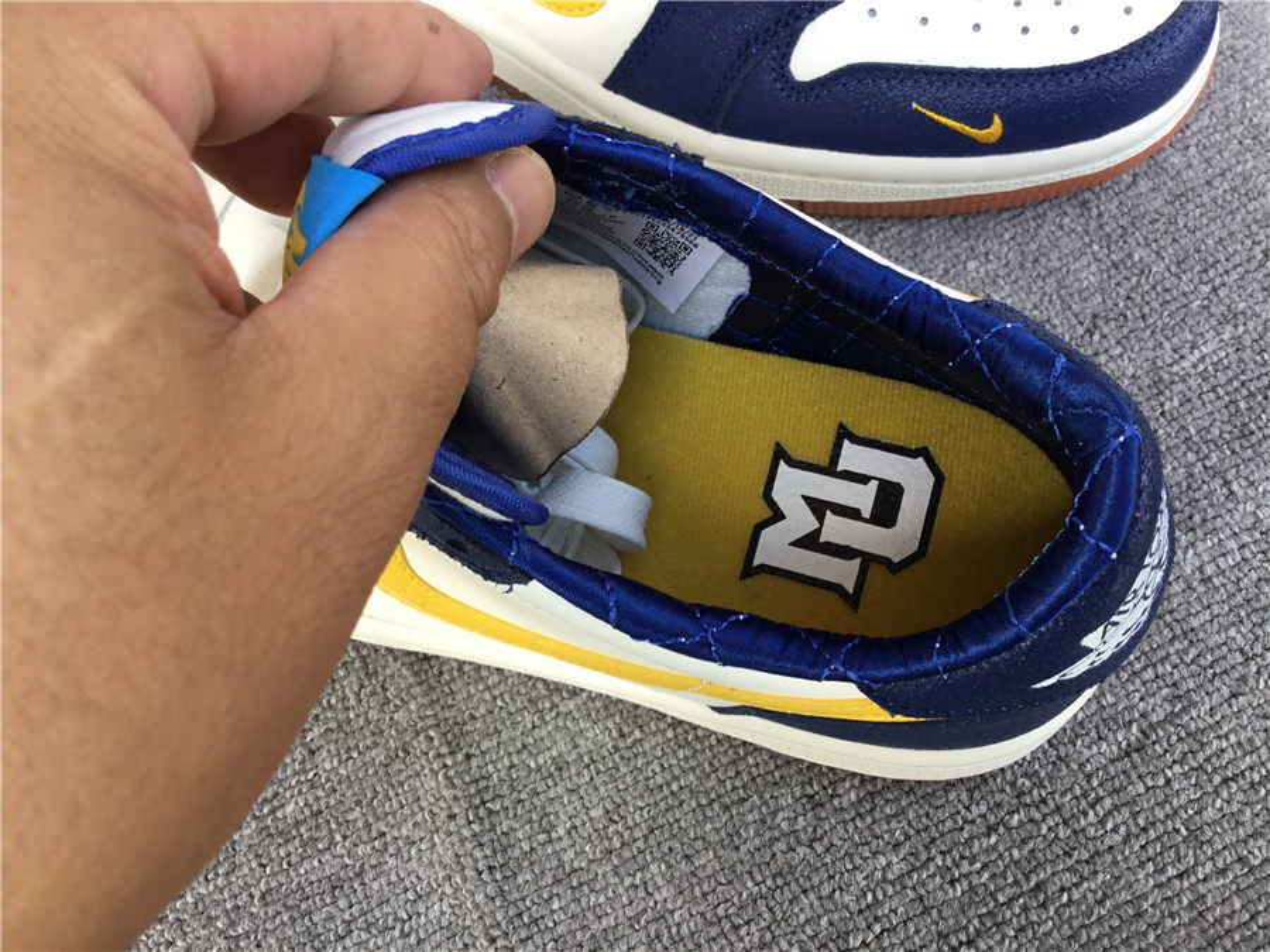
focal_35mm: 31
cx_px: 635
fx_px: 1137
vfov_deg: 45.4
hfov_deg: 58.4
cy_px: 476
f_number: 2.4
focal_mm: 3.3
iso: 32
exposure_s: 1/100
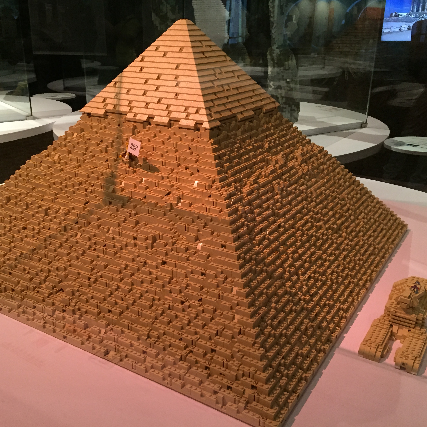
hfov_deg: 47.1
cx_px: 185
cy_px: 212
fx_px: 488
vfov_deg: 47.2
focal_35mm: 35
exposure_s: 1/30
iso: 250
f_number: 2.2
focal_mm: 4.15
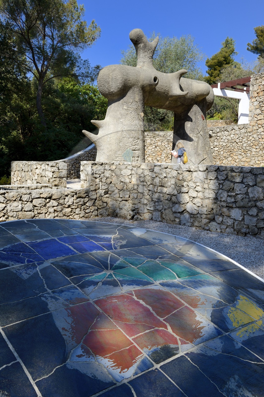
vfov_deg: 54.5
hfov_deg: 37.8
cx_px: 132
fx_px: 385
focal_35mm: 35
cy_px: 198
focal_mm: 35
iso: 200
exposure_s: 1/125
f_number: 16
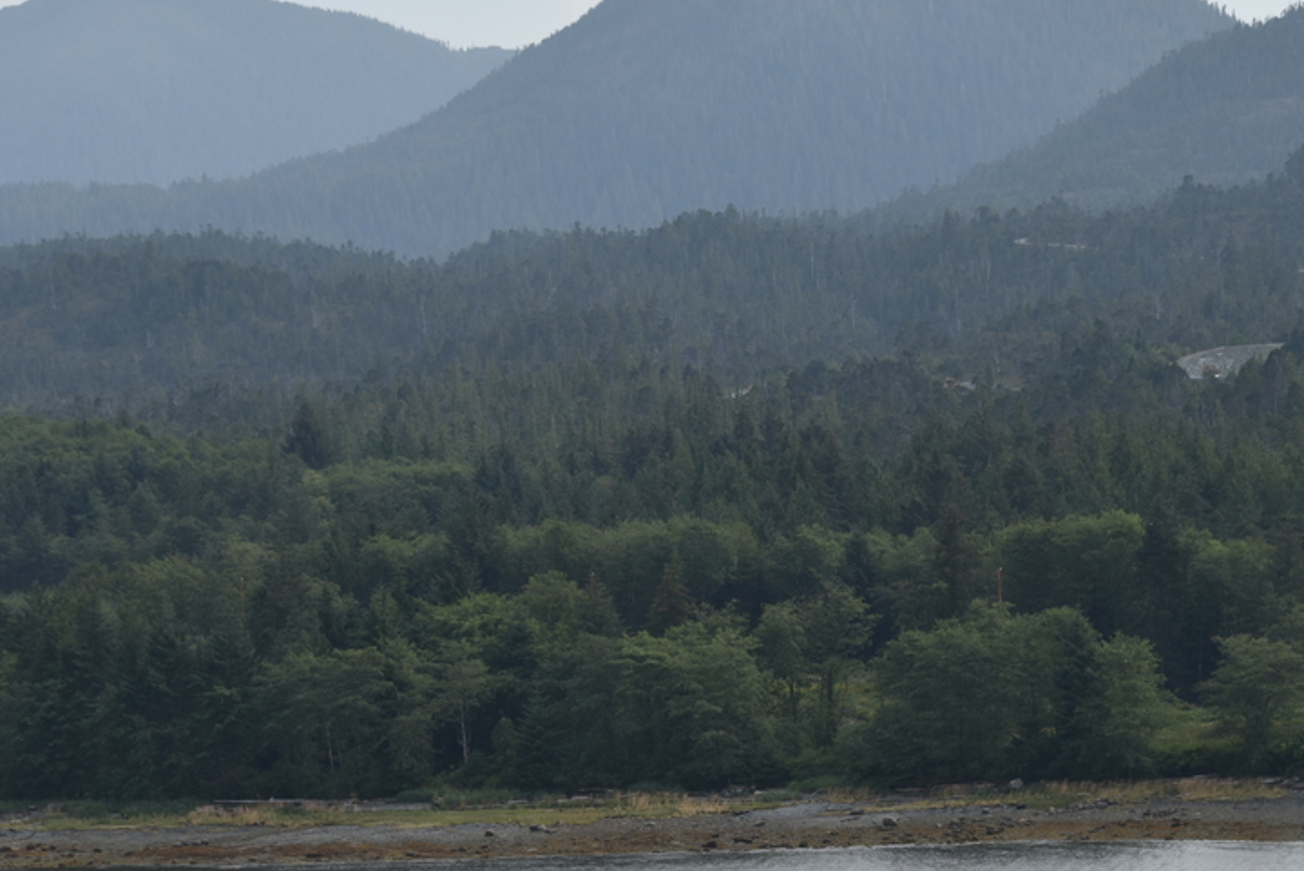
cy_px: 397
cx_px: 665
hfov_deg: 10.3
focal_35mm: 199
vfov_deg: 6.9
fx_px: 7212
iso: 100
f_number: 8
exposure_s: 1/250
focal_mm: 112
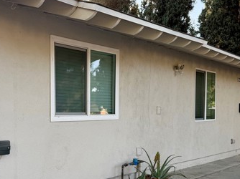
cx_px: 58
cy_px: 129
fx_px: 319
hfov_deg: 40.1
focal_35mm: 46
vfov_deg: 31.1
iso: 80
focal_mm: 6.76
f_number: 1.78
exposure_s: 1/391
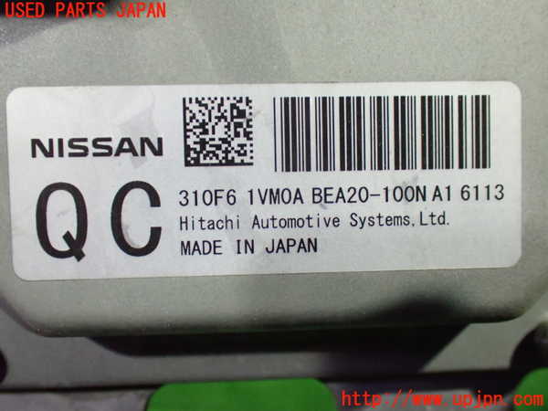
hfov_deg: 49.0
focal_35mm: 38
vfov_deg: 37.7
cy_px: 206
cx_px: 274
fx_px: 602
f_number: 2.7
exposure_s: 1/40
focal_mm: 6.83
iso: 1000
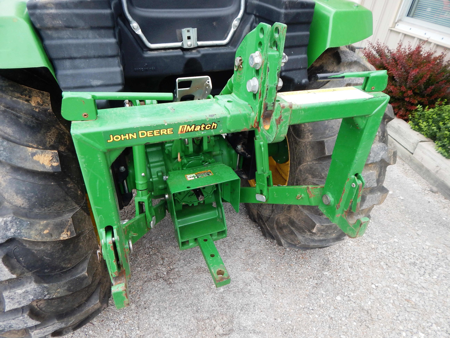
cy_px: 169
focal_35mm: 22
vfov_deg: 61.1
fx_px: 286
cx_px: 225
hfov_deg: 76.4
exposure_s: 1/400
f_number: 3
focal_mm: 4
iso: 125
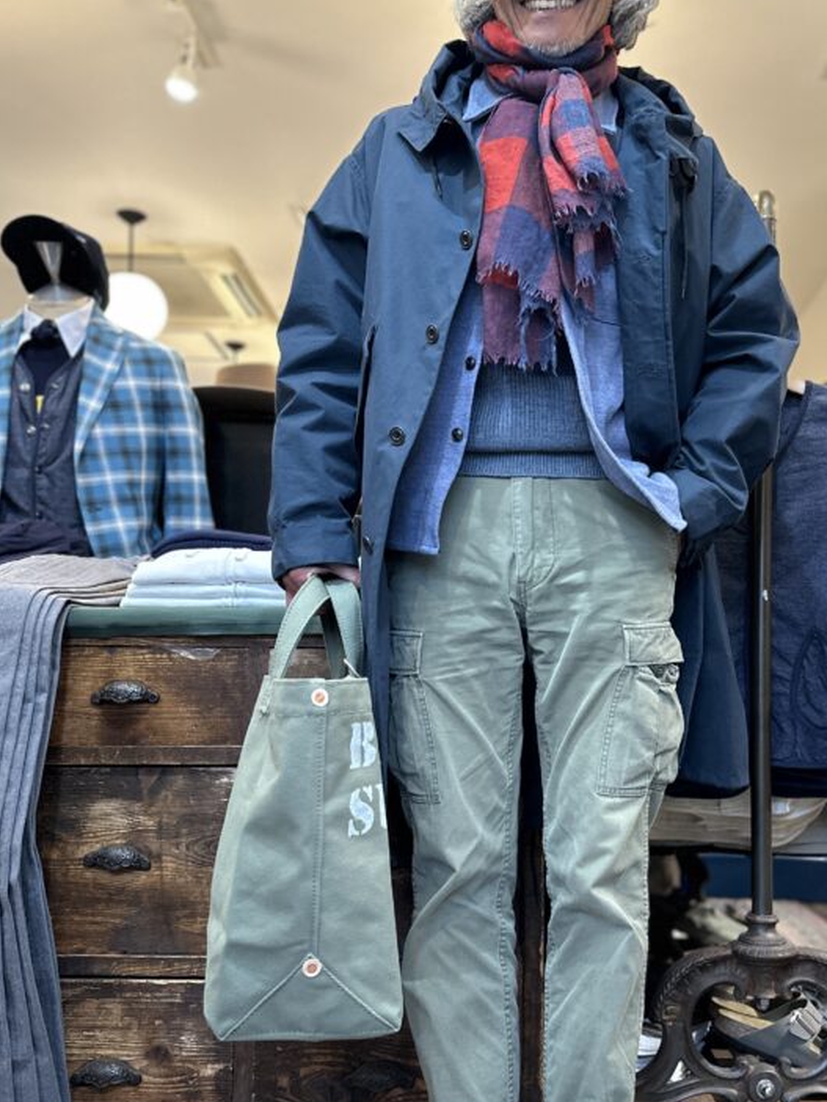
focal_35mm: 35
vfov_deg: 52.5
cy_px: 615
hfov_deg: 40.2
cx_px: 551
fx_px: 1114
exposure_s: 1/60
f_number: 1.78
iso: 320
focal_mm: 6.86
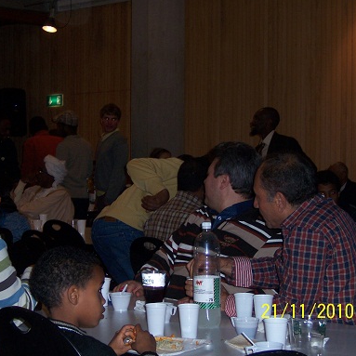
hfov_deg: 19.9
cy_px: 179
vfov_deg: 19.9
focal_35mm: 87
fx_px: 1012
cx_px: 140
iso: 140
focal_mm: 12.1
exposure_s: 1/90
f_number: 4.3
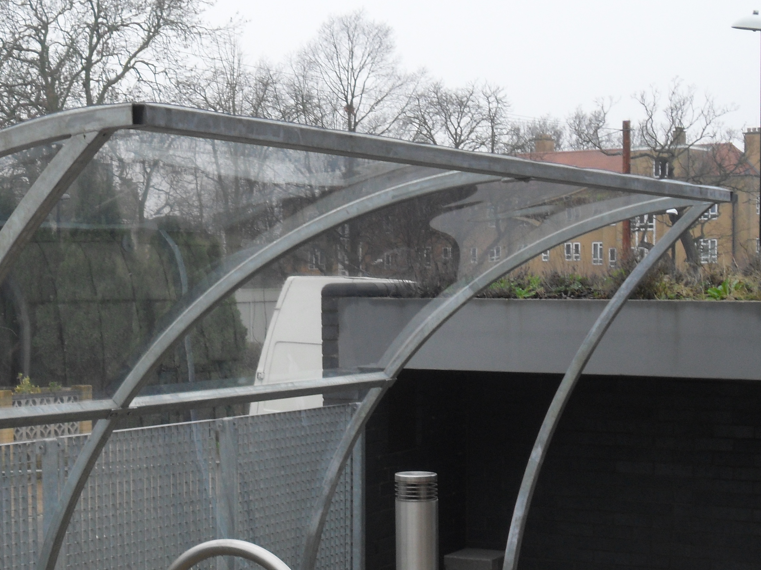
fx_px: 1781
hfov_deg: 23.9
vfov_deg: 18.1
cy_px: 443
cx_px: 190
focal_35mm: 81
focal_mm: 7.8
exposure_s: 1/60
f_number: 4.5
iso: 80
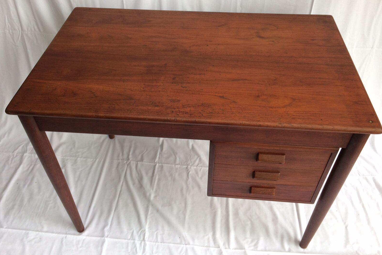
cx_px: 191
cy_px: 112
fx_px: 329
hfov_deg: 60.3
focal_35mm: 31
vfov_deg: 42.3
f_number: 2.2
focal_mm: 4.15
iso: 40
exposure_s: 1/100
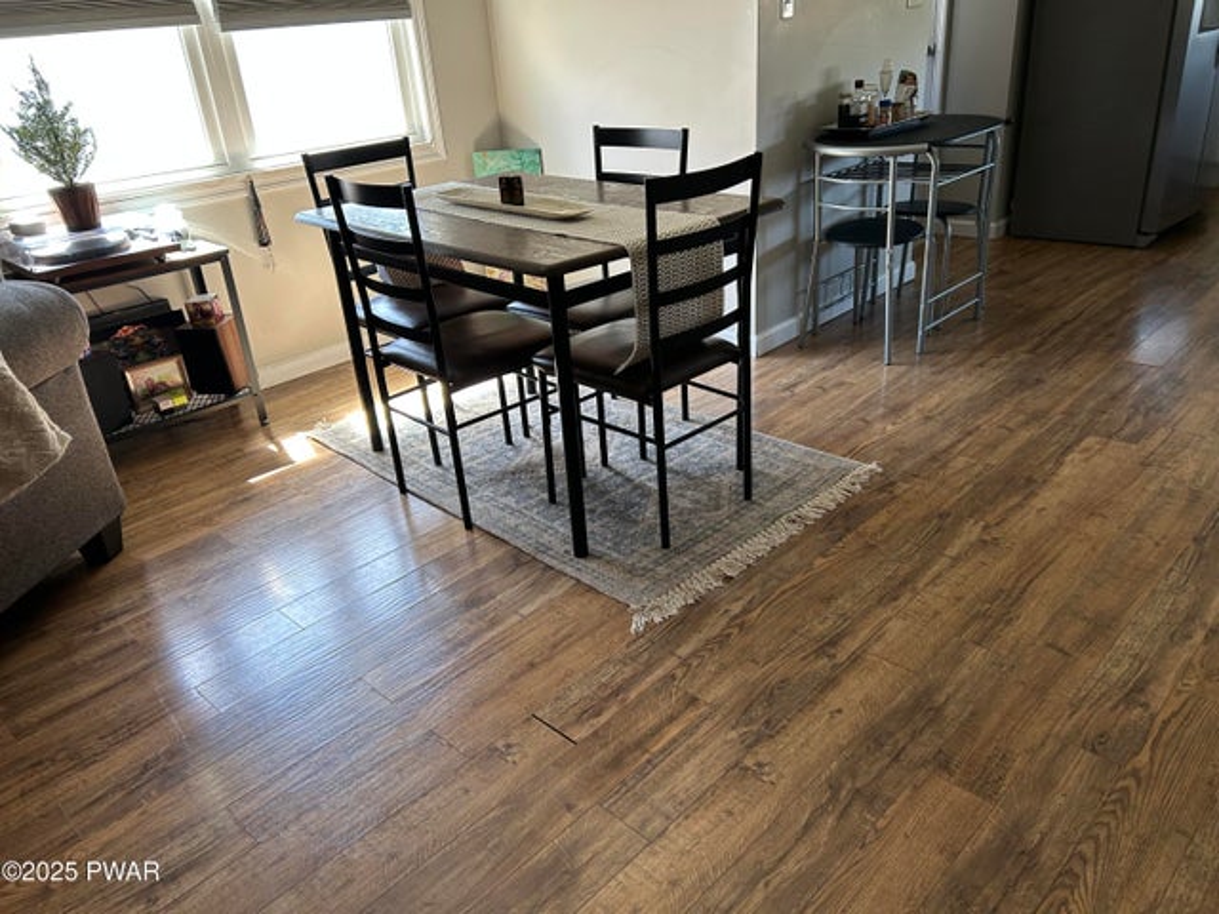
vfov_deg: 53.1
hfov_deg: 67.3
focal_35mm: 26
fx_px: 916
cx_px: 610
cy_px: 457
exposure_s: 1/63
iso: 125
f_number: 1.5
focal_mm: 5.7
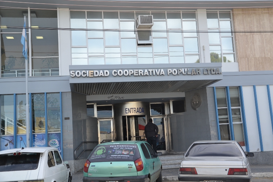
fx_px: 341
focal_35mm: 45
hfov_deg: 43.6
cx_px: 136
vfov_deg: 29.9
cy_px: 91
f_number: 6.3
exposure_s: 1/160
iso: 100
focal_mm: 30
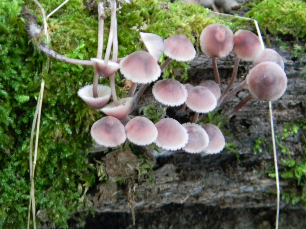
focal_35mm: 83
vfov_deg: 17.8
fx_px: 734
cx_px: 153
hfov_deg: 23.6
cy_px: 114
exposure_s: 1/1.8
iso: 400
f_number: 4.5
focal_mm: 15.1
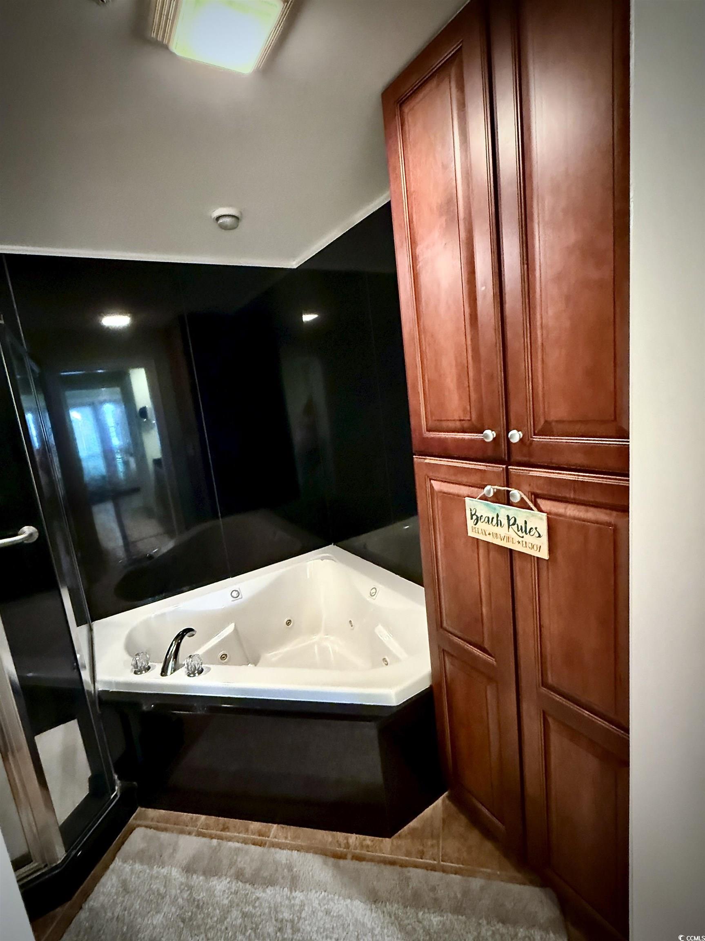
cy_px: 470
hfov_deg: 85.7
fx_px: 380
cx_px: 352
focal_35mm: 14
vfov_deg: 102.1
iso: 1250
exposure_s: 1/30
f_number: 2.2
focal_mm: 2.22
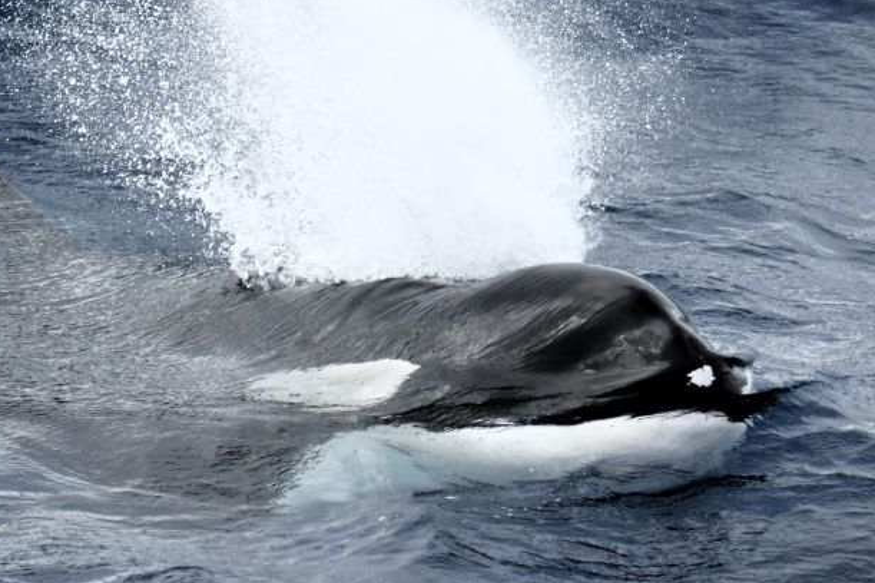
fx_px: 3815
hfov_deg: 13.1
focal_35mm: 157
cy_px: 236
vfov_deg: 8.7
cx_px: 306
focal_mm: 120
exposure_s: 1/8000
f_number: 5
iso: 1100
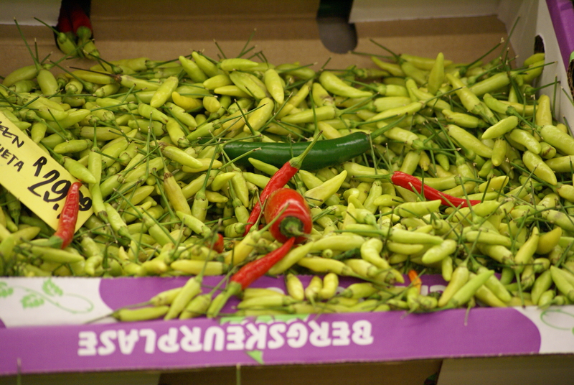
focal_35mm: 240
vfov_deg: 5.7
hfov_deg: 8.6
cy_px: 192
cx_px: 287
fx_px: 3832
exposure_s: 1/125
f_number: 5
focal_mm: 160
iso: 800
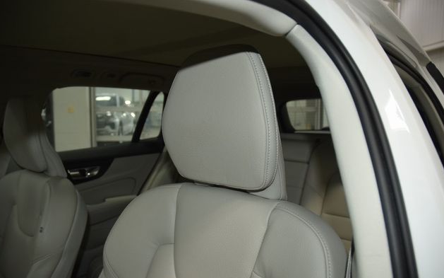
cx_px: 220
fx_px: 339
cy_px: 150
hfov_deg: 66.5
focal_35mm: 28
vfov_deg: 44.5
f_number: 4.5
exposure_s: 1/80
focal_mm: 18
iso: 500
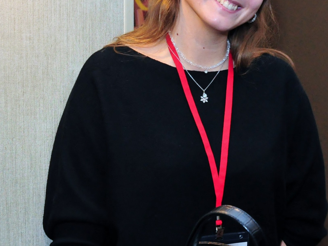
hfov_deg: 16.6
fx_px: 1089
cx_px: 359
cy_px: 121
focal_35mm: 115
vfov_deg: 12.9
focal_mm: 50
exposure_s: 1/250
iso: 5000
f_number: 5.6
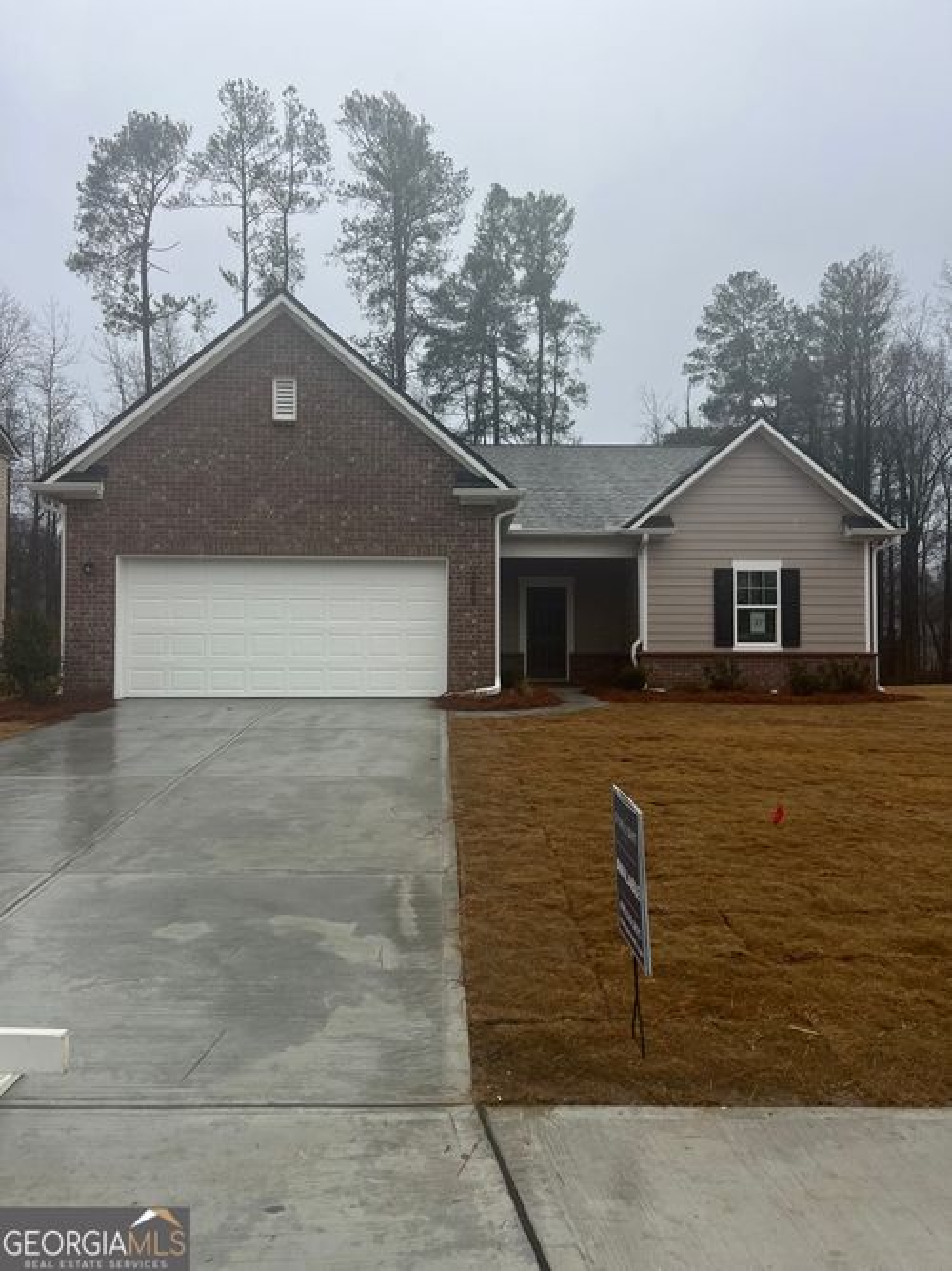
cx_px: 476
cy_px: 636
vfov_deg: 67.3
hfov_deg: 53.0
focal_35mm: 26
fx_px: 954
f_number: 1.5
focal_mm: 5.7
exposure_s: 1/808
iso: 50
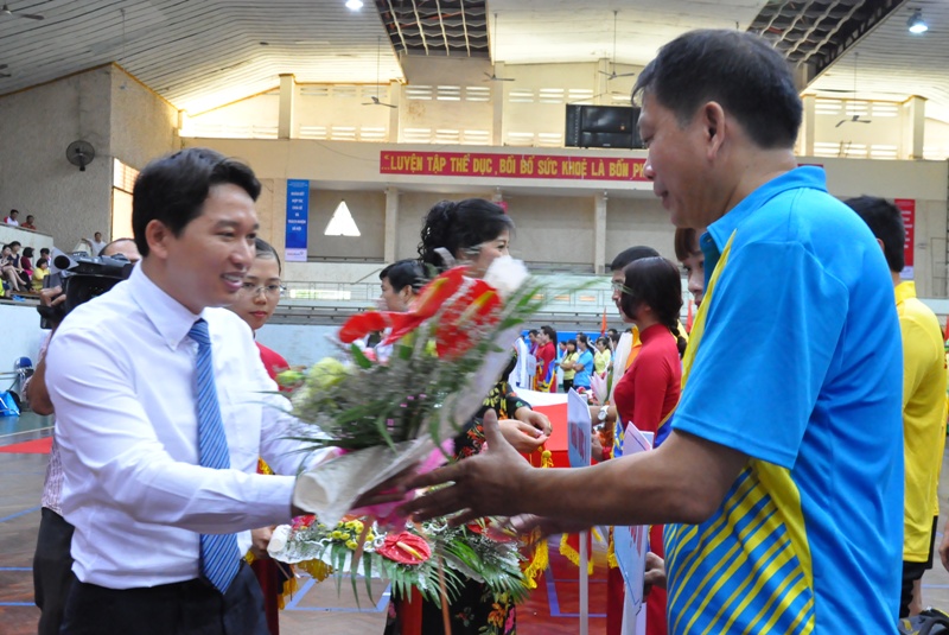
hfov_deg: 57.2
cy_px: 318
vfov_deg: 40.0
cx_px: 474
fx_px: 871
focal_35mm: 33
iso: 3200
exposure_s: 1/50
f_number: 7.1
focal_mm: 22
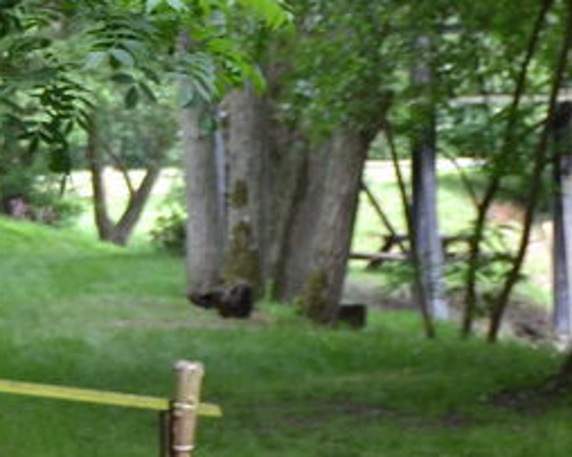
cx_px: -635
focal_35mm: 336
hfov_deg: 5.6
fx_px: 5694
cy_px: 324
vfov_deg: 4.6
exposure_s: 1/125
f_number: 5.6
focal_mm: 45
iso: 220
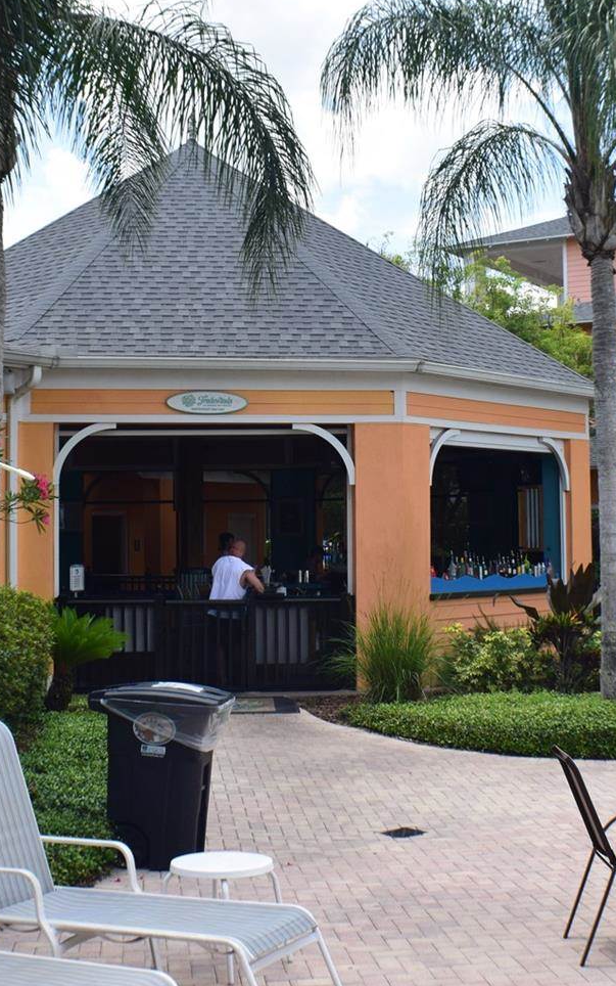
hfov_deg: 18.4
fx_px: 1906
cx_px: 298
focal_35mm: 71
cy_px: 501
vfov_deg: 29.0
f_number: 11
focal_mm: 28
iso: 400
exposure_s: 1/400
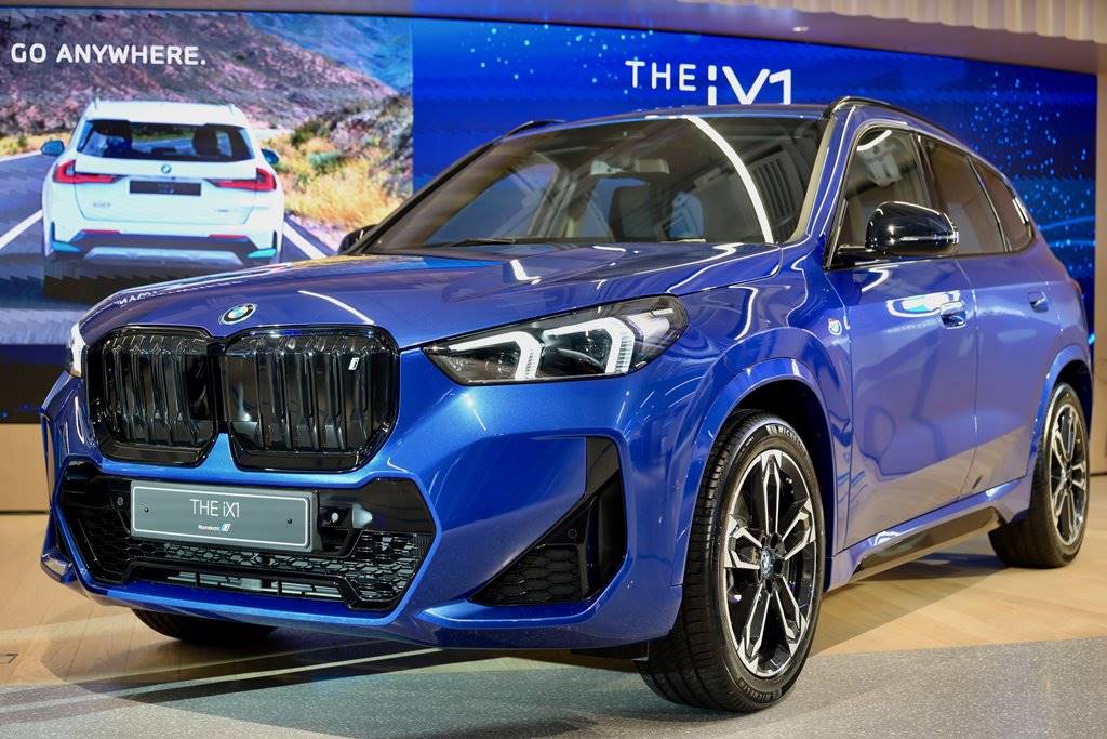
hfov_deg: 40.3
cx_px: 554
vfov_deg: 27.5
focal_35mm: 49
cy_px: 370
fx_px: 1507
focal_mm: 49
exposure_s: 1/160
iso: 1600
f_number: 3.5
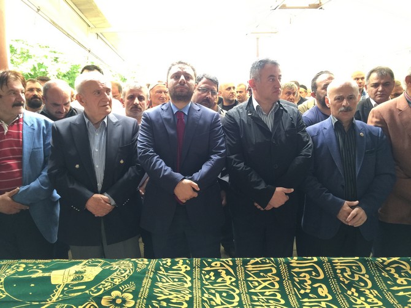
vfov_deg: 48.2
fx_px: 344
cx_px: 206
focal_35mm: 29
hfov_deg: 61.7
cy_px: 154
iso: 64
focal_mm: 4.15
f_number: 2.2
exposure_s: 1/33
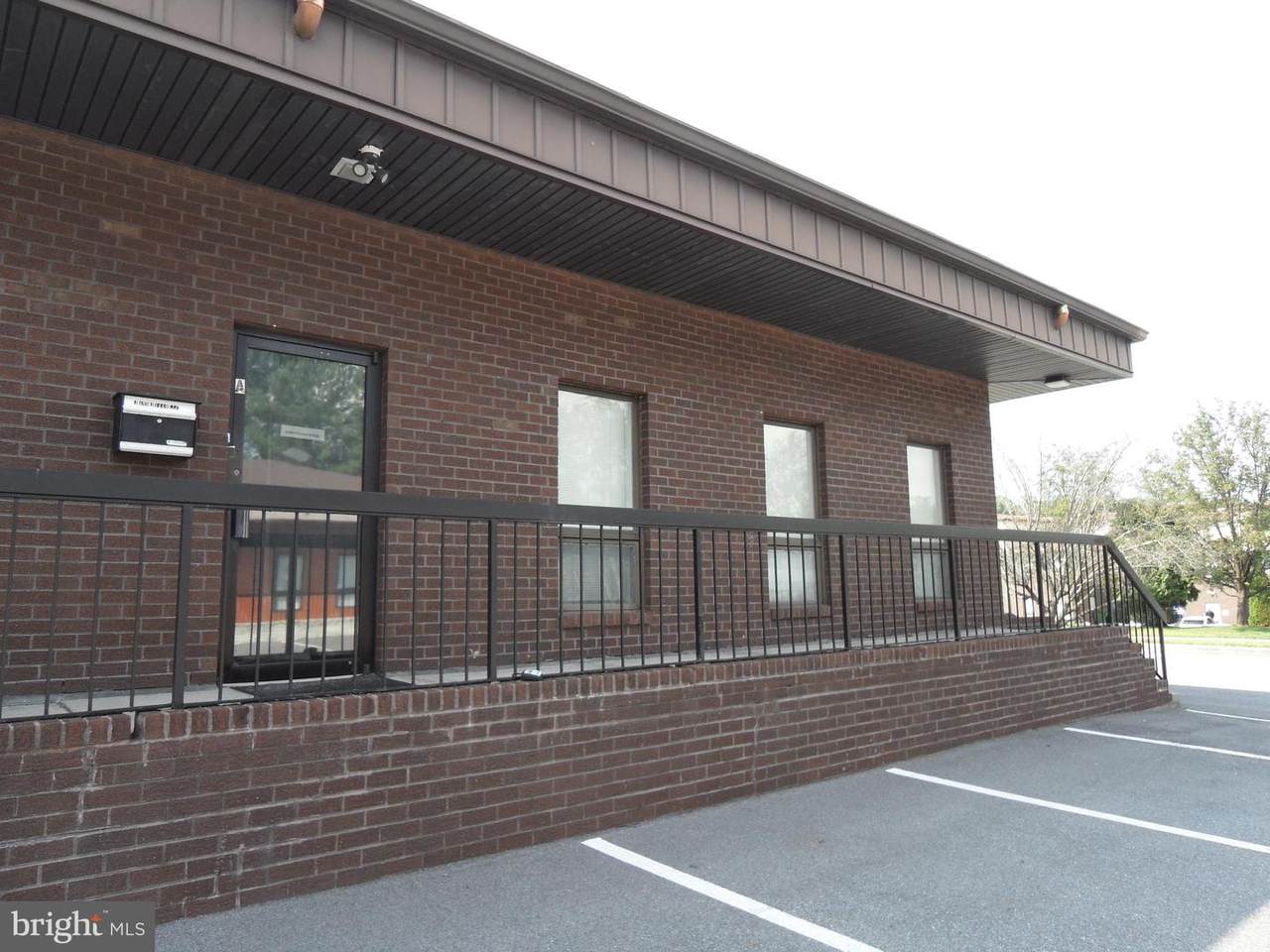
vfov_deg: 56.8
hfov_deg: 71.6
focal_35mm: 24
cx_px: 635
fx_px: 881
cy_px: 476
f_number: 2.8
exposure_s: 1/250
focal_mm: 4.3
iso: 80
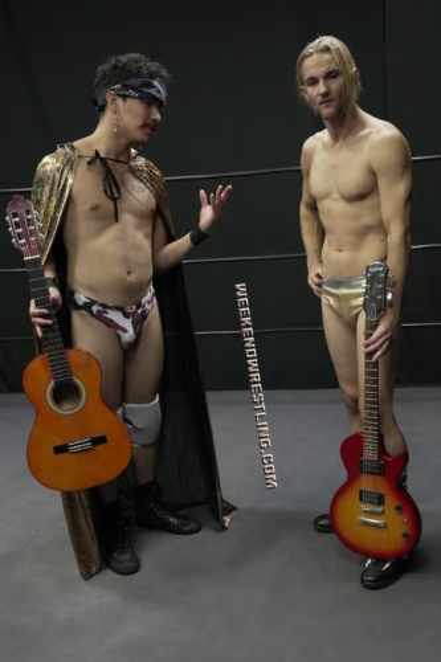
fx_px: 614
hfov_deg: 39.5
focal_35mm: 33
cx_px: 220
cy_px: 331
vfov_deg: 56.7
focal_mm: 33.4
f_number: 3.5
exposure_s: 1/400
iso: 12800
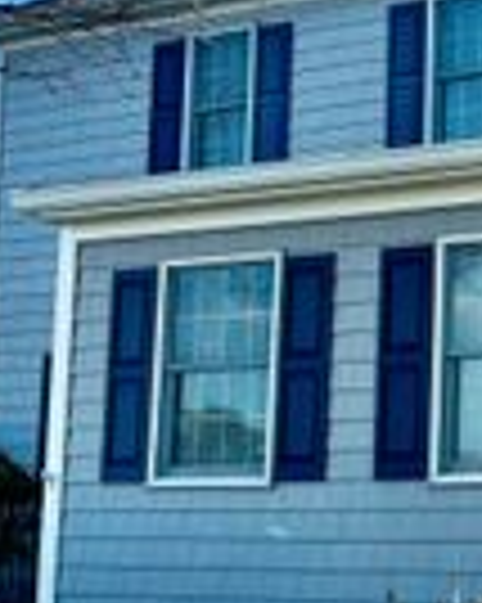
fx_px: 1696
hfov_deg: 15.6
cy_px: 317
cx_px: 563
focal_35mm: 95
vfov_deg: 20.2
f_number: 1.6
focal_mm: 5.96
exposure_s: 1/1499
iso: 50
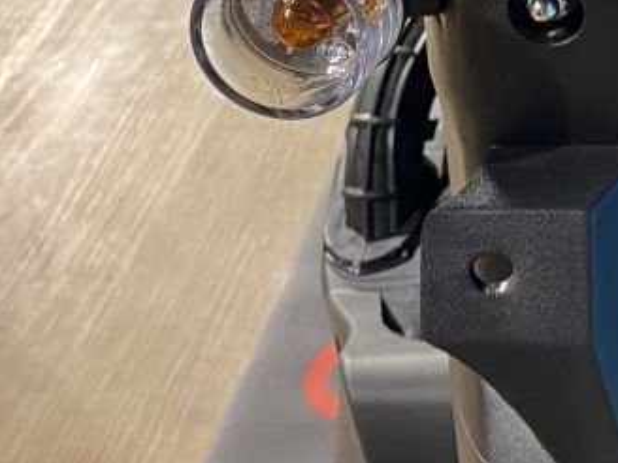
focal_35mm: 84
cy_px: -127
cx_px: 801
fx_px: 1500
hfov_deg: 21.2
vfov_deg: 16.7
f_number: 1.8
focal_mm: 4.25
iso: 80
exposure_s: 1/50
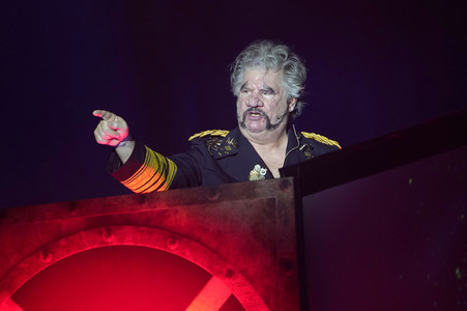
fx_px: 7777
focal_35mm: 600
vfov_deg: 2.3
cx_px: 234
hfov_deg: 3.4
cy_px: 156
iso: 3200
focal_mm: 600
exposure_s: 1/60
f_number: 6.3
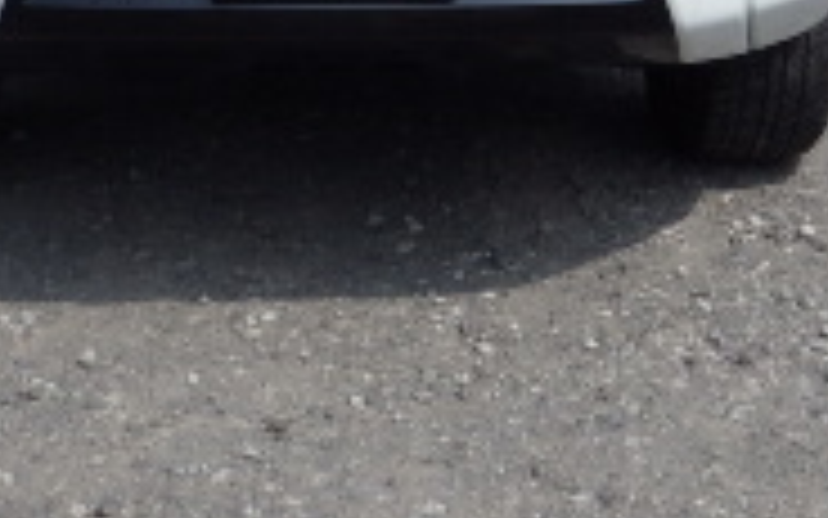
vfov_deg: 13.5
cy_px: -212
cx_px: 320
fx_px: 2076
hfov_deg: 22.5
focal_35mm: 92
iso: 125
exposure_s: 1/320
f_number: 7.9
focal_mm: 4.5
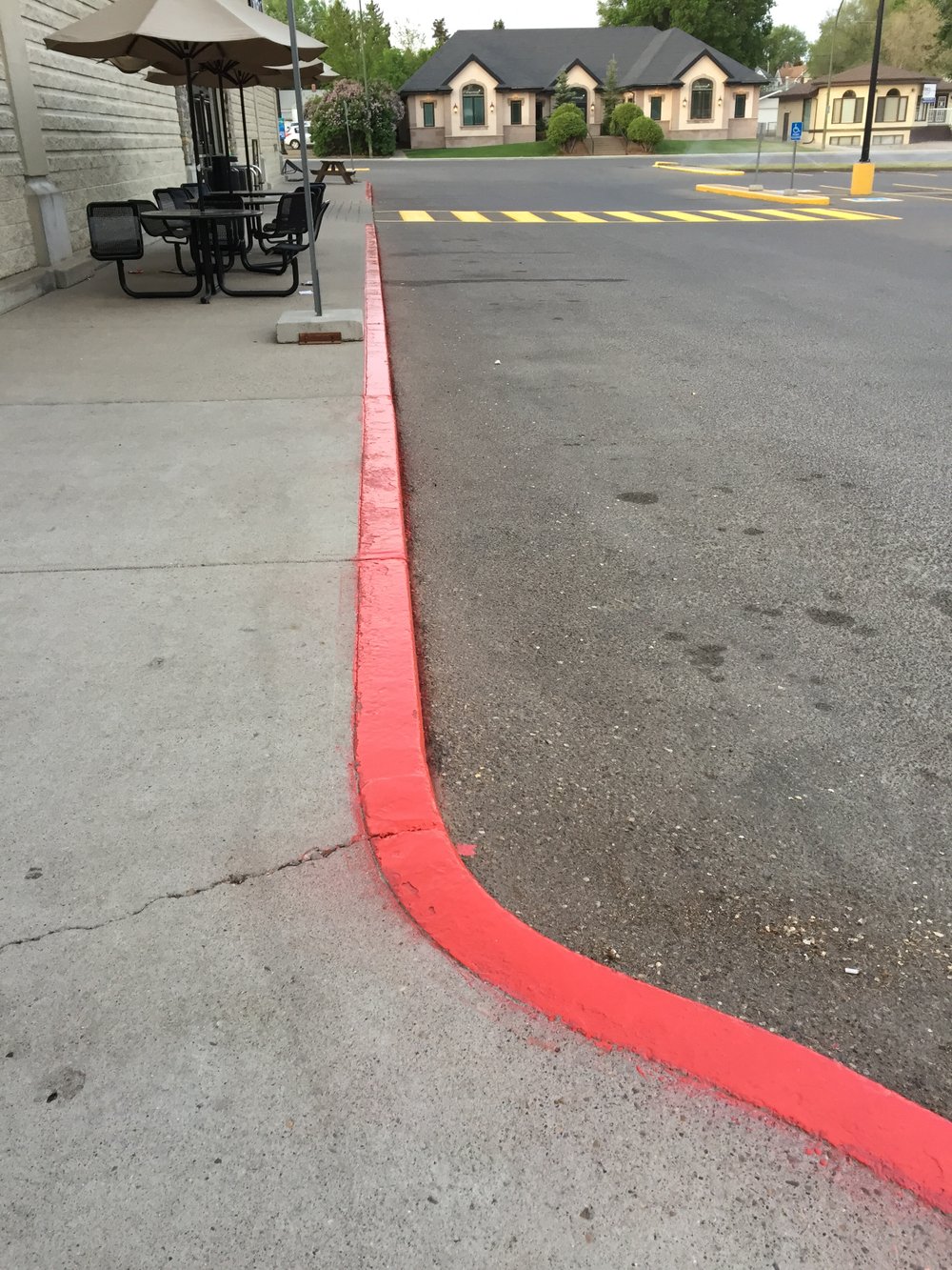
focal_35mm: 29
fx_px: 1063
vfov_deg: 61.7
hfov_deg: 48.2
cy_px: 635
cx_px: 476
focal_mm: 4.15
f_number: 2.2
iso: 32
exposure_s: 1/40
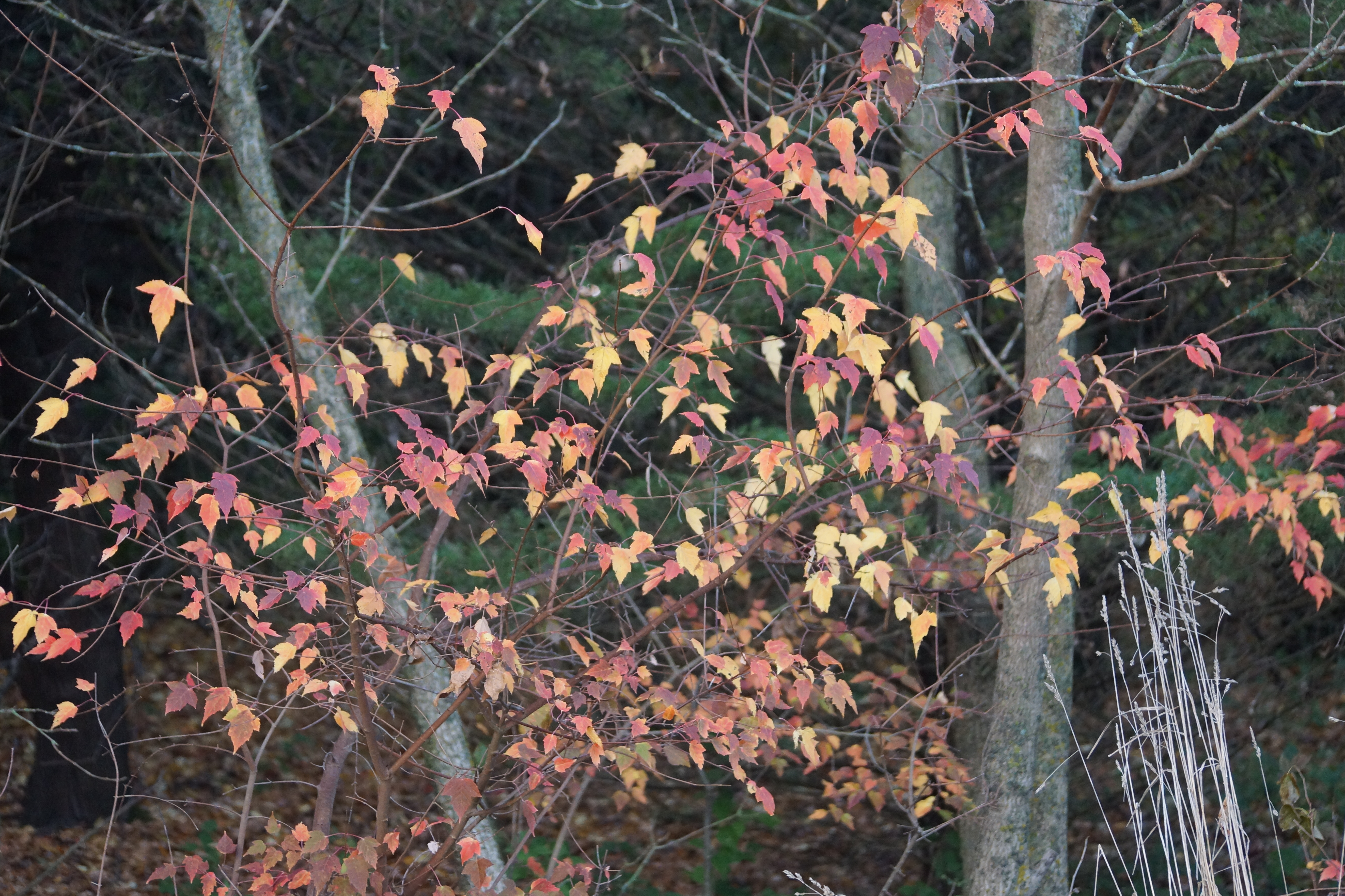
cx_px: 658
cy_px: 425
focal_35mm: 136
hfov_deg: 15.1
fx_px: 5081
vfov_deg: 10.1
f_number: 4.5
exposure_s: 1/125
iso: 1000
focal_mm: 80
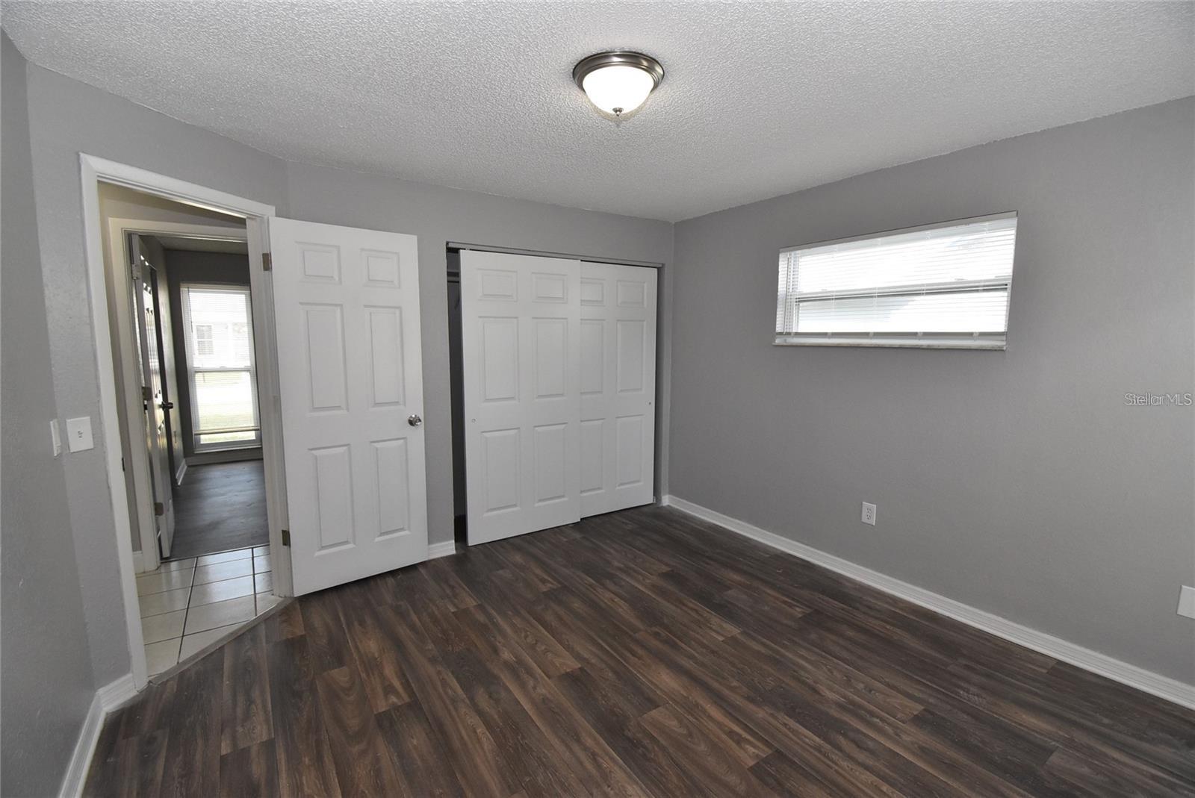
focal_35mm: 15
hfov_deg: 100.4
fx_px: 498
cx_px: 598
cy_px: 399
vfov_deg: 77.4
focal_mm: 10
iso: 1600
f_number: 8
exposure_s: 1/125
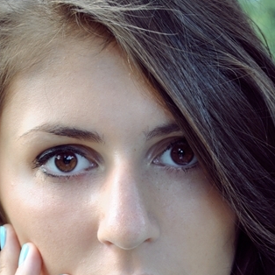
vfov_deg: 12.3
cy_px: 320
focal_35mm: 139
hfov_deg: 12.6
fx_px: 1249
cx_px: 123
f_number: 5.3
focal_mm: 42
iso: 200
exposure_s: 1/30
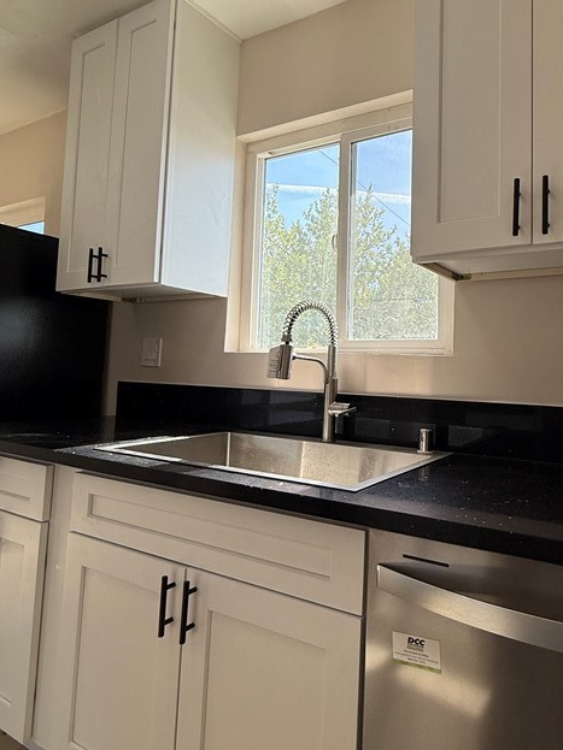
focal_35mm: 23
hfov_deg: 57.1
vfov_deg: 73.8
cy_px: 341
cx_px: 392
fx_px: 499
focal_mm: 2.22
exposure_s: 1/368
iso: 64
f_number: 2.2
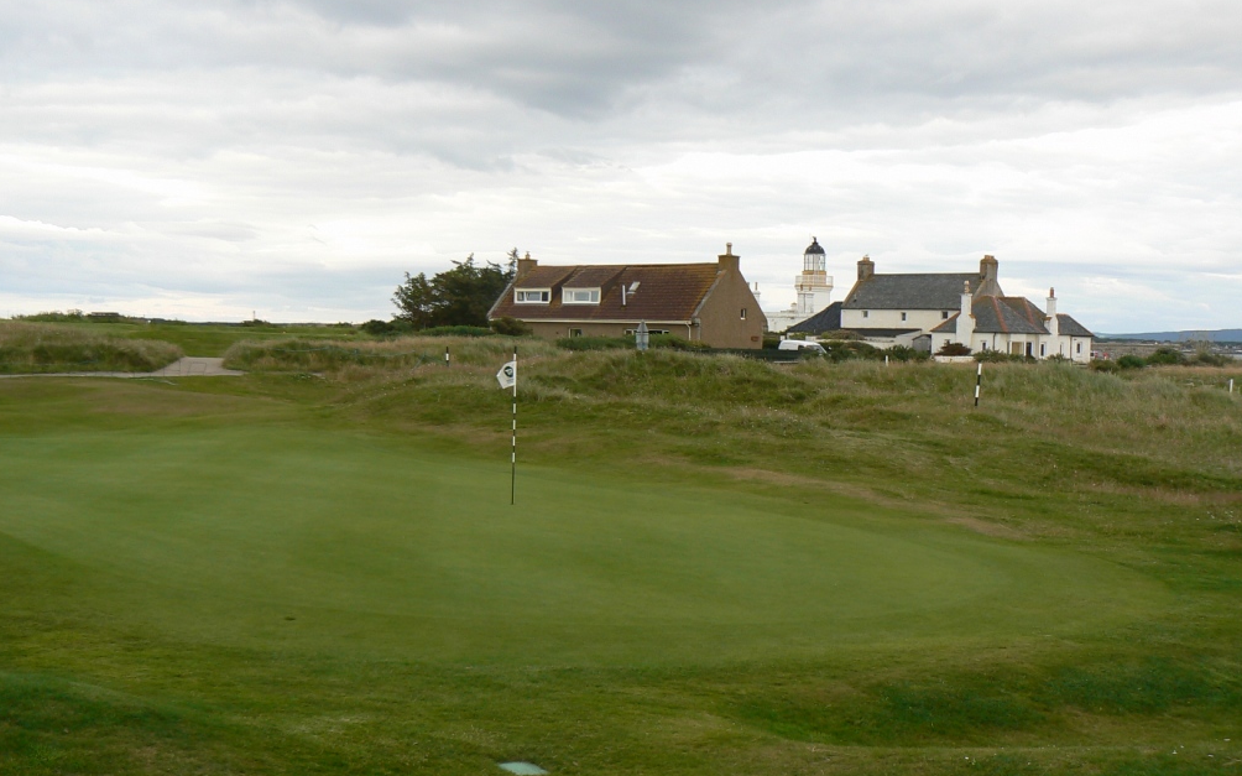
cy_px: 380
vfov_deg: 24.4
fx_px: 1794
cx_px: 622
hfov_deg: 38.2
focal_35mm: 53
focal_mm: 8.2
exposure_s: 1/100
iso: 80
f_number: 4
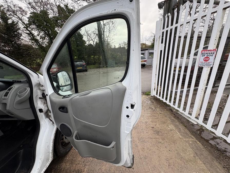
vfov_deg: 85.7
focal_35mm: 14
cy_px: 86
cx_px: 115
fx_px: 93
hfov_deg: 102.1
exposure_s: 1/128
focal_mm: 2.22
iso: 40
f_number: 2.2
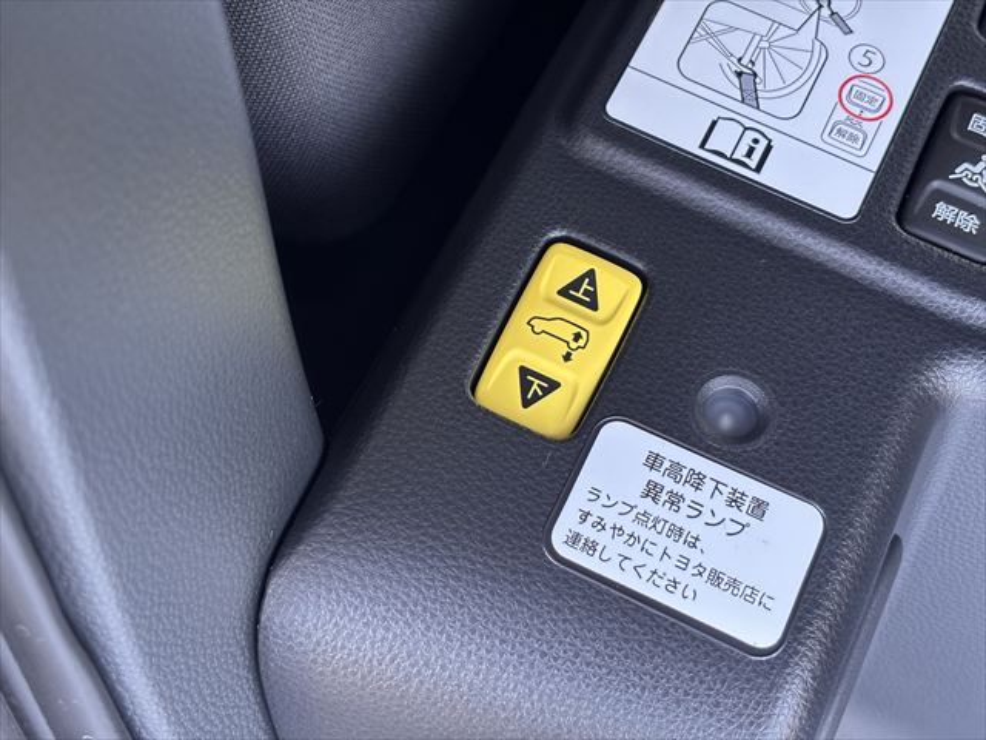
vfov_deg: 28.0
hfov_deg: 36.8
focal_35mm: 52
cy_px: 370
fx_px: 1481
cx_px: 493
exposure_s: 1/60
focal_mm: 5.96
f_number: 1.6
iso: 100
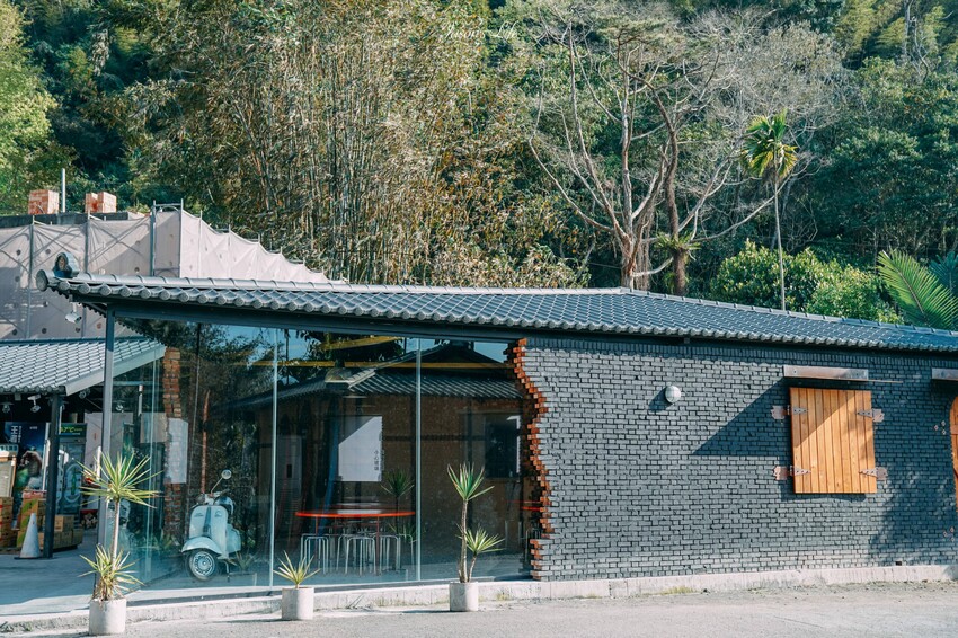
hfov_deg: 46.4
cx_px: 479
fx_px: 1117
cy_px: 319
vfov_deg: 31.9
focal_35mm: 42
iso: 100
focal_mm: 42
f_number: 3.5
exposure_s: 1/320
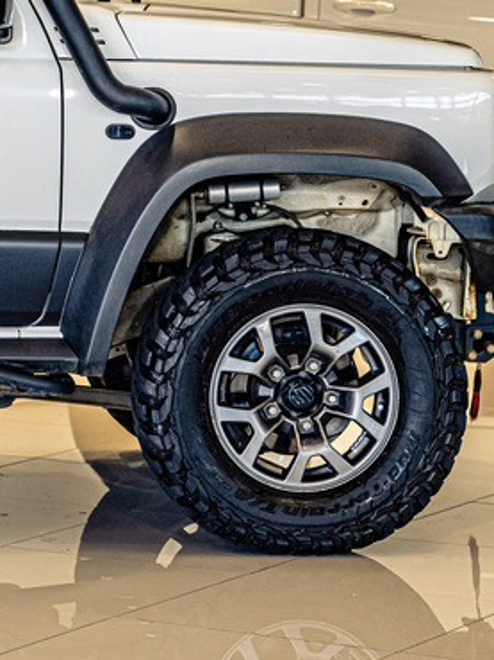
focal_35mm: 173
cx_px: -243
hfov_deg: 8.4
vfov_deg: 11.4
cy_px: 86
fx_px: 3296
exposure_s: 1/125
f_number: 4
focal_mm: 65
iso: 640
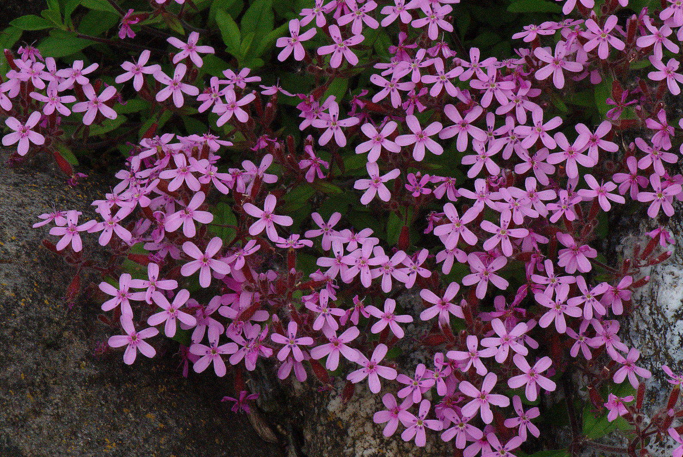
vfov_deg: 5.8
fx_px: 4536
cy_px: 209
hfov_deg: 8.6
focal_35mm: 239
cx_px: 400
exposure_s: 1/80
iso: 640
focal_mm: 105
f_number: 16
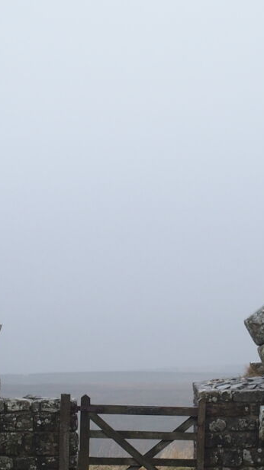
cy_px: 381
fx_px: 1968
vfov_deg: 13.5
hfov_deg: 7.7
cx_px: 127
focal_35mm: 158
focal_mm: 13.2
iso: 100
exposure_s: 1/400
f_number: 3.5
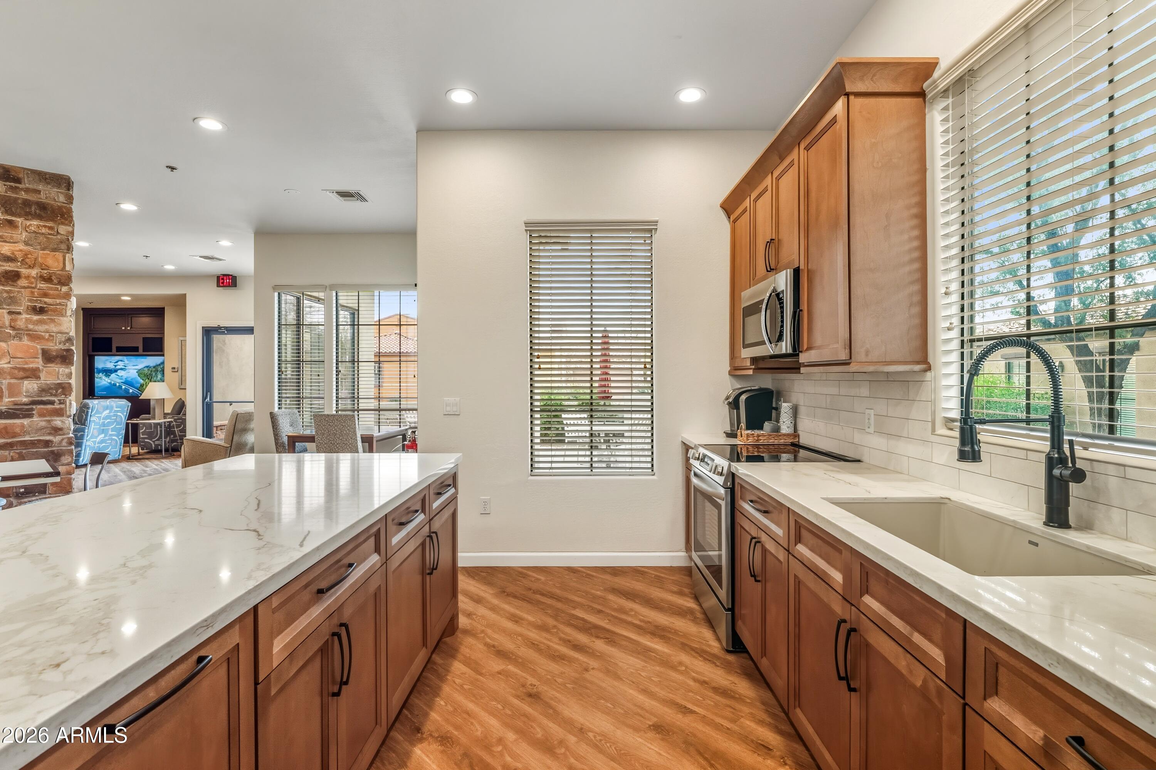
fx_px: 546
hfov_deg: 93.3
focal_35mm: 17
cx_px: 578
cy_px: 385
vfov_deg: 70.4
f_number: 8
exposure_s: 1/320
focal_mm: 17
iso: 800
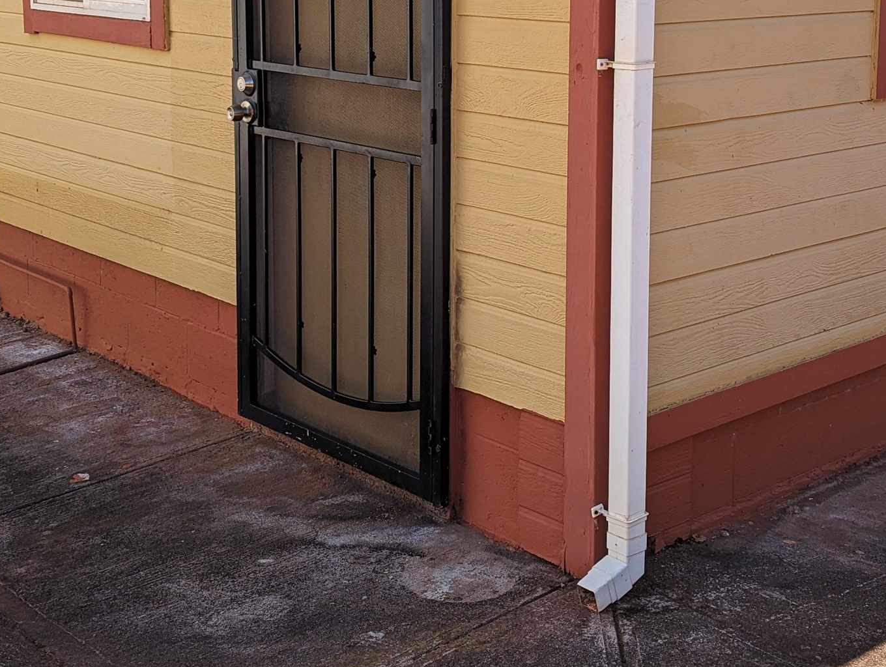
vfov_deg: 26.6
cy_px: 130
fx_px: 1384
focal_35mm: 54
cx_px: 470
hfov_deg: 35.5
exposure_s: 1/1287
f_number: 1.85
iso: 46
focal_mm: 6.81
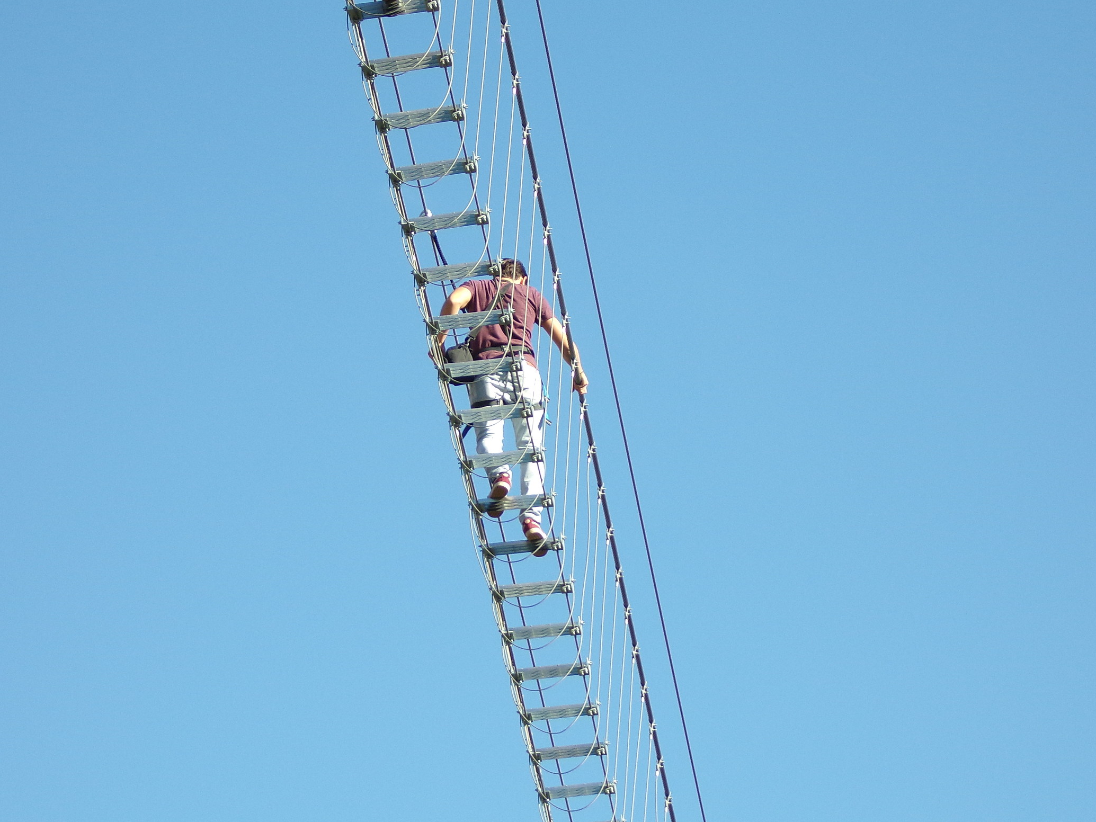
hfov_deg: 9.7
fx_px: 6428
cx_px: 550
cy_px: 392
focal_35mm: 203
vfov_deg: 7.3
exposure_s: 1/240
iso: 80
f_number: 4.7
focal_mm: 31.3
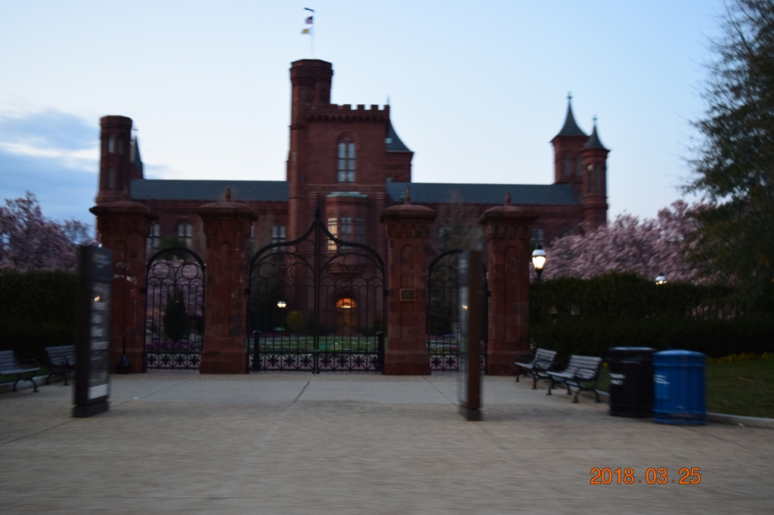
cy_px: 258
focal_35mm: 44
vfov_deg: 30.8
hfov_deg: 45.0
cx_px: 387
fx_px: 935
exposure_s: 1/40
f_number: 4.2
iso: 1600
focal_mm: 29
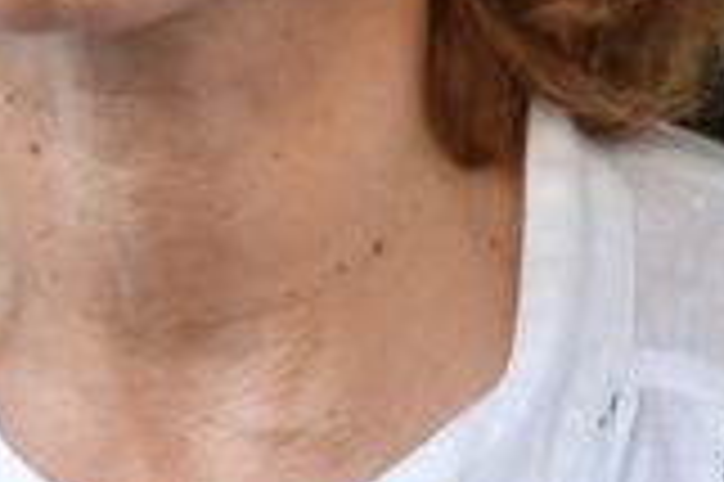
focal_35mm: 572
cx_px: 99
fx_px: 11492
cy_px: -63
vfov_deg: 2.4
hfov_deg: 3.6
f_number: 7.1
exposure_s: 1/160
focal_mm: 80
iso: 640
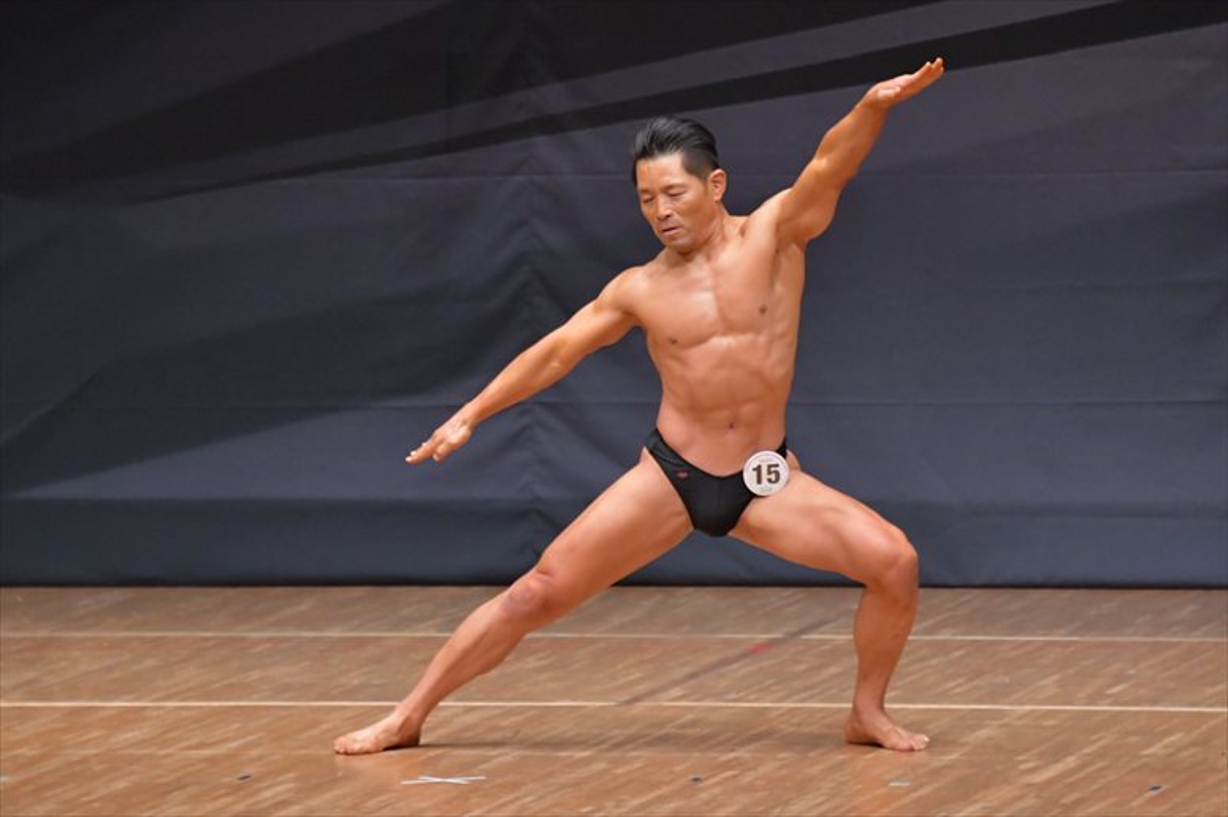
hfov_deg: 6.5
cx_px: 614
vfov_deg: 4.4
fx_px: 10740
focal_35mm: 315
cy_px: 408
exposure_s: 1/400
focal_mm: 210
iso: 6400
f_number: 5.6
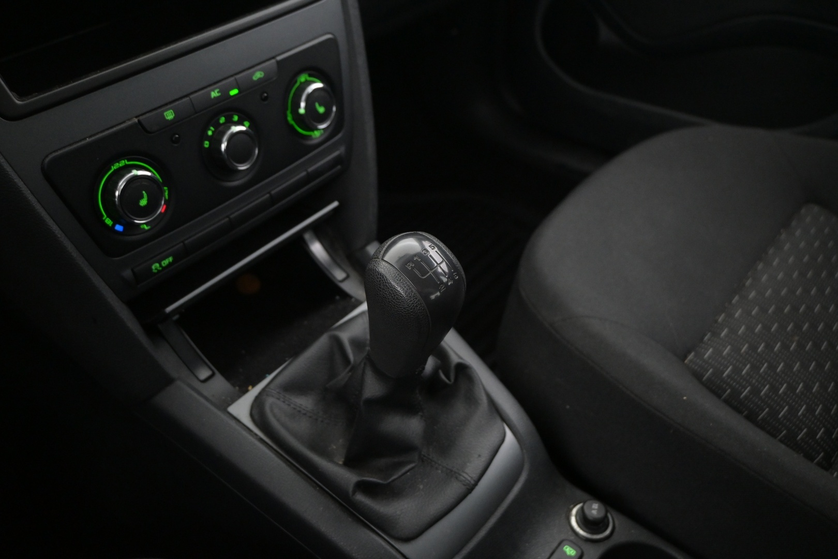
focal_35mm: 32
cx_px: 419
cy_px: 280
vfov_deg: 41.7
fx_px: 733
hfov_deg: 59.5
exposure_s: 1/30
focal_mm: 21
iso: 2800
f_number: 4
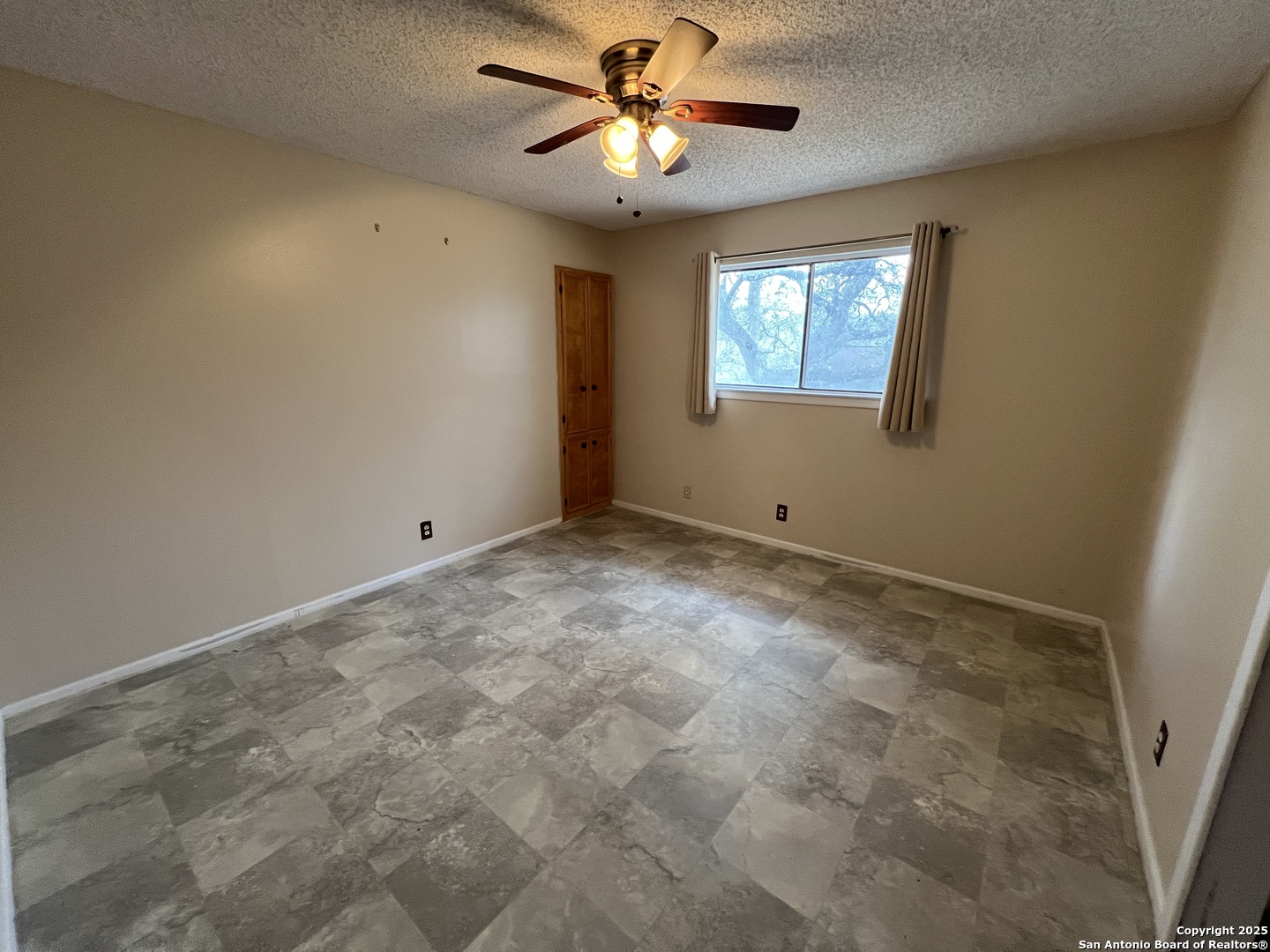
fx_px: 477
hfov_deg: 106.2
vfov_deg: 89.9
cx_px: 635
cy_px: 476
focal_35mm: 13
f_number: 1.8
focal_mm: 1.57
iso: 250
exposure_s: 1/60
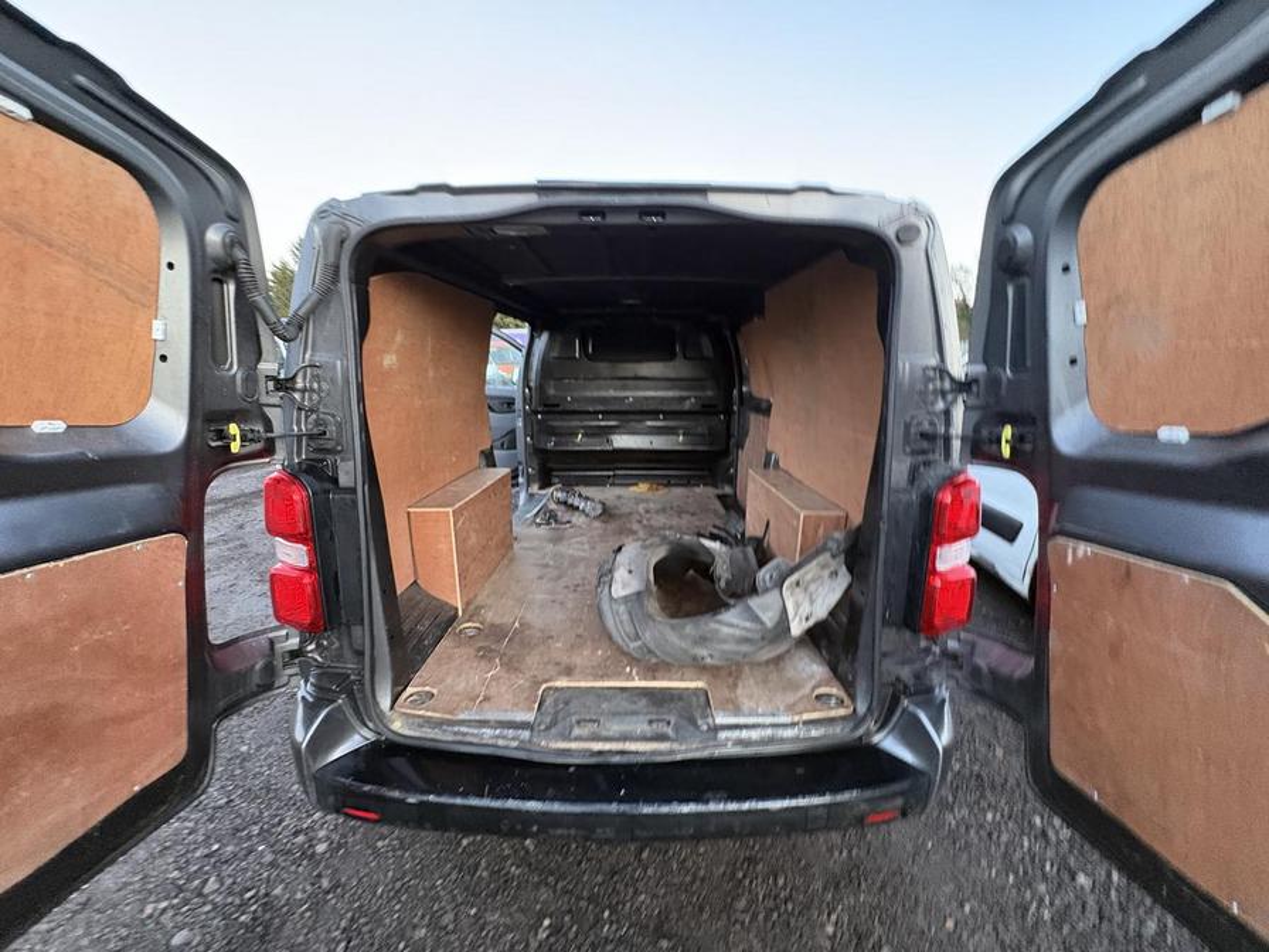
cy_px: 476
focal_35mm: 14
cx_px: 634
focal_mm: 2.22
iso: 640
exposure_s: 1/60
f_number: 2.2
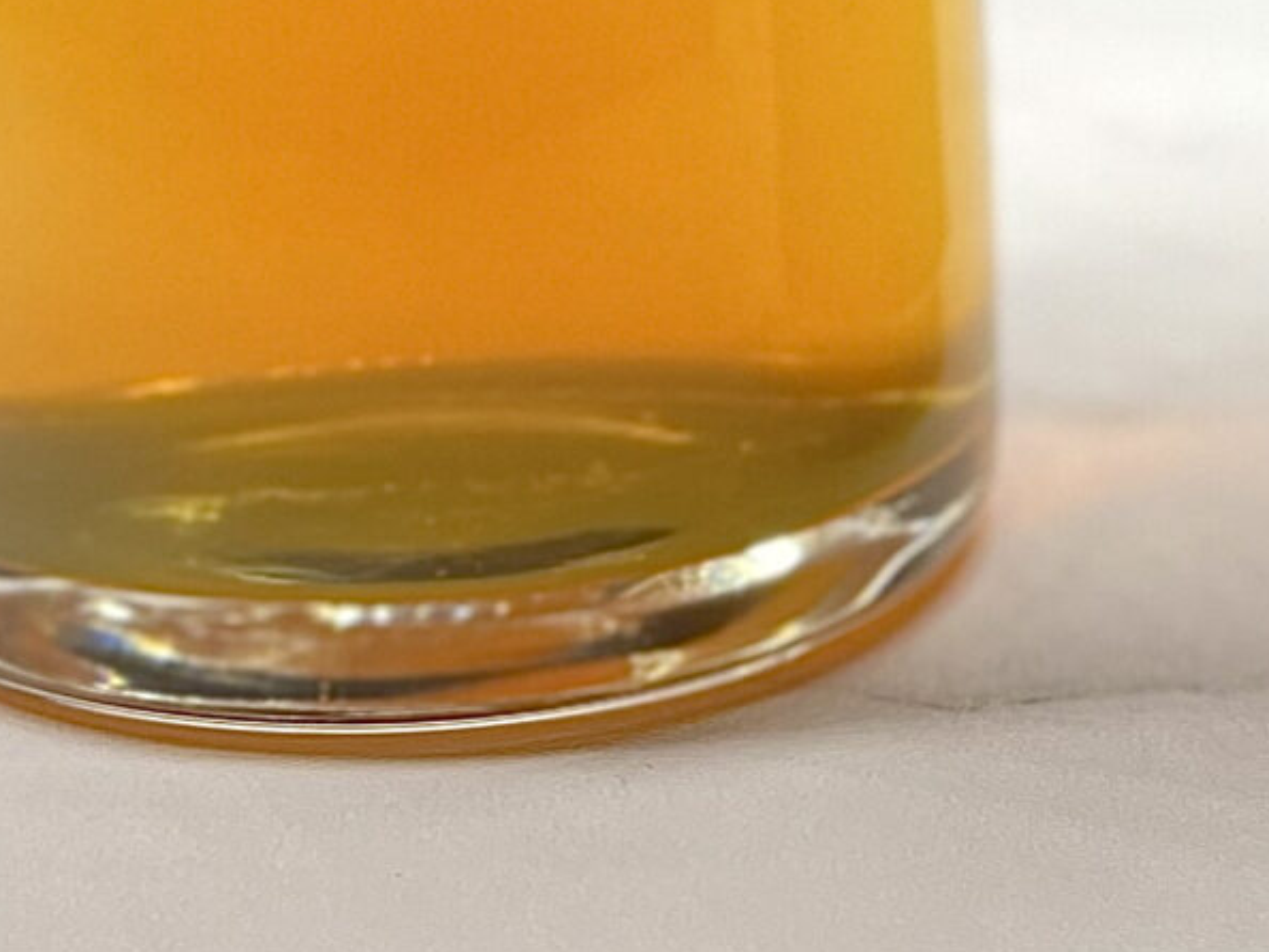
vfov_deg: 12.0
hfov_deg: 17.1
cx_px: 1307
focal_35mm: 112
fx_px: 4108
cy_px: -864
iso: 40
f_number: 1.6
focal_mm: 4.2
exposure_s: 1/322
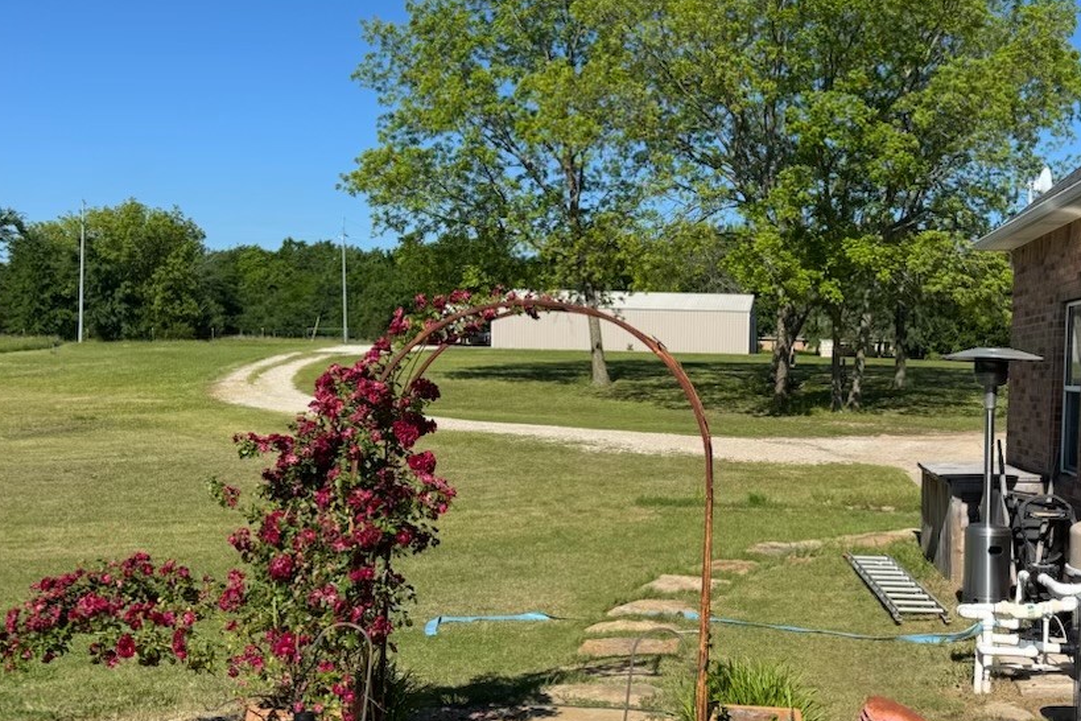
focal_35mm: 39
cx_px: 726
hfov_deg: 48.7
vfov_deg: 34.1
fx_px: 1171
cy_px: 432
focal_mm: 6.76
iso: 80
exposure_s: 1/4950
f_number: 1.78
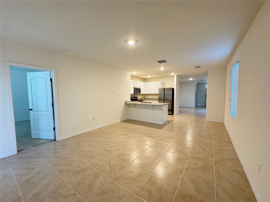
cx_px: 135
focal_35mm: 14
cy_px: 101
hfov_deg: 102.1
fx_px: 109
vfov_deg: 85.7
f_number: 2.2
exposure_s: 1/60
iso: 400
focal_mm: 2.22
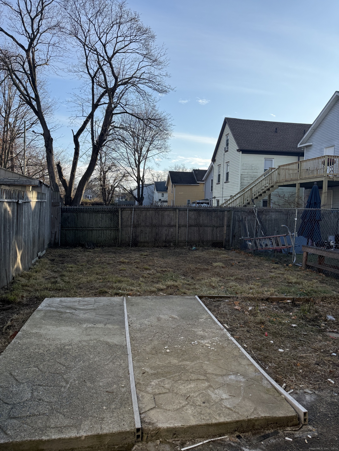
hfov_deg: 56.8
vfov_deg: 71.6
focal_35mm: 24
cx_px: 170
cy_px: 226
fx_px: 313
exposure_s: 1/3279
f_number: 1.78
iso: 100
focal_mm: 6.76
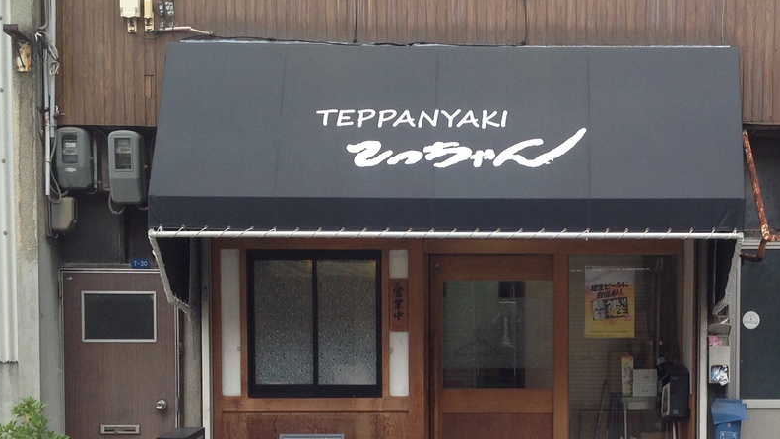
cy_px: 362
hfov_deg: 33.6
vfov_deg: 19.2
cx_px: 511
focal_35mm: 62
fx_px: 1283
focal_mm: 4.28
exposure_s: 1/120
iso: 64
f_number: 2.4
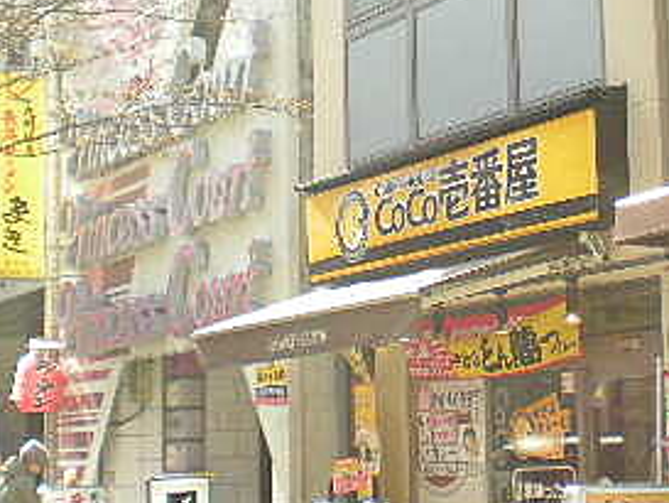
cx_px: 468
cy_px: 177
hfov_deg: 21.9
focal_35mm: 89
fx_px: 1721
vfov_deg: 16.6
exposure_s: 1/208
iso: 89
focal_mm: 6.3
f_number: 3.1
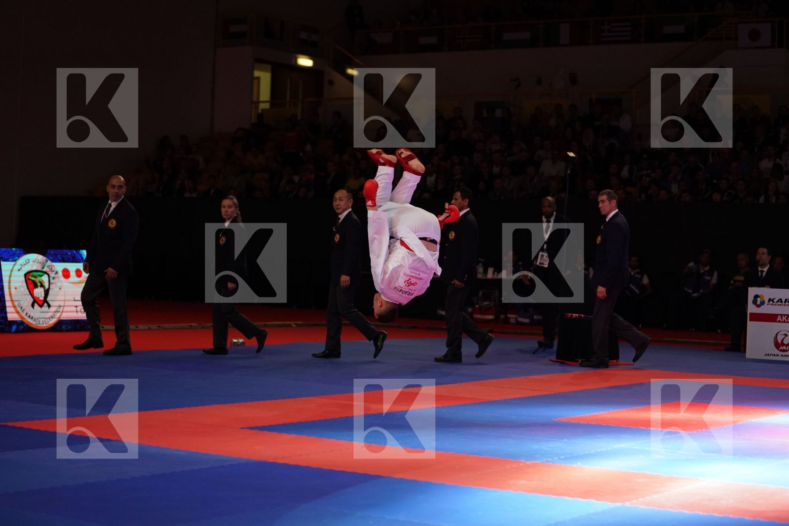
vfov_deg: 19.5
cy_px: 263
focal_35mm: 70
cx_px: 394
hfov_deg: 28.8
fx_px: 1534
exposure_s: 1/1000
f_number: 2.8
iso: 2500
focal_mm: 70
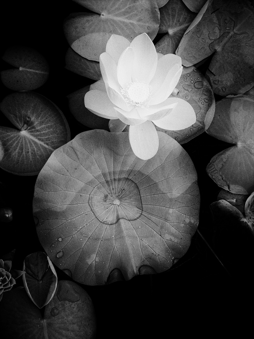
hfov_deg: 26.6
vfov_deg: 34.9
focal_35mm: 55
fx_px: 538
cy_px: 170
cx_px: 127
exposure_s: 1/160
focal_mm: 9.9
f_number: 4.2
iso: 100
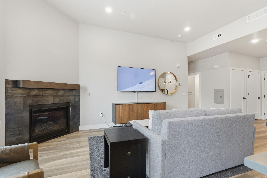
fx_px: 119
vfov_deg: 73.7
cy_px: 89
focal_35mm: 16
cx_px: 134
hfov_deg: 96.8
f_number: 9
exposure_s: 1/50
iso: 250
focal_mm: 16
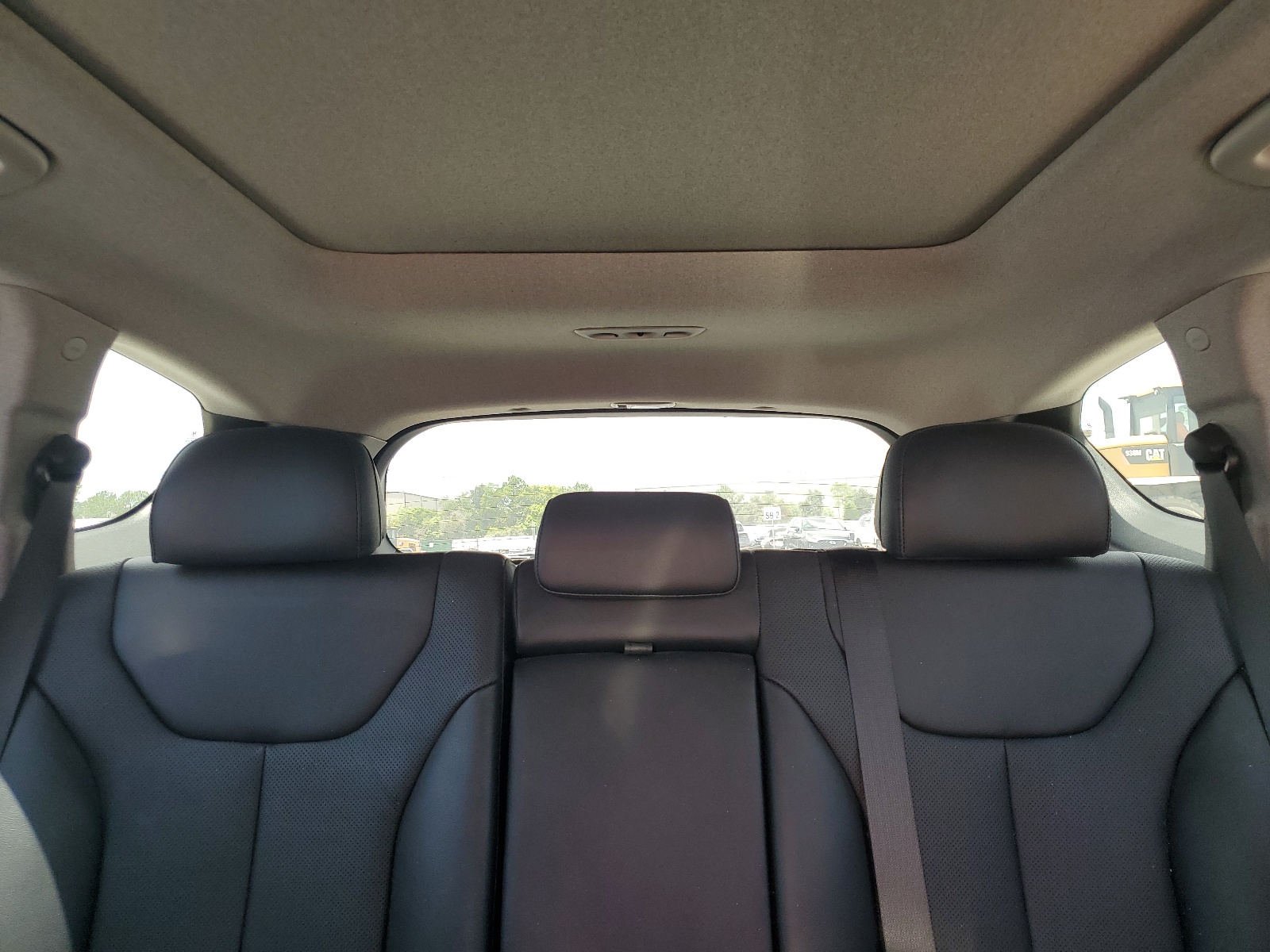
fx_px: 954
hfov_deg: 67.3
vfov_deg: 53.1
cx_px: 635
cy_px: 476
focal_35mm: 26
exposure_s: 1/149
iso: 50
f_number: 1.5
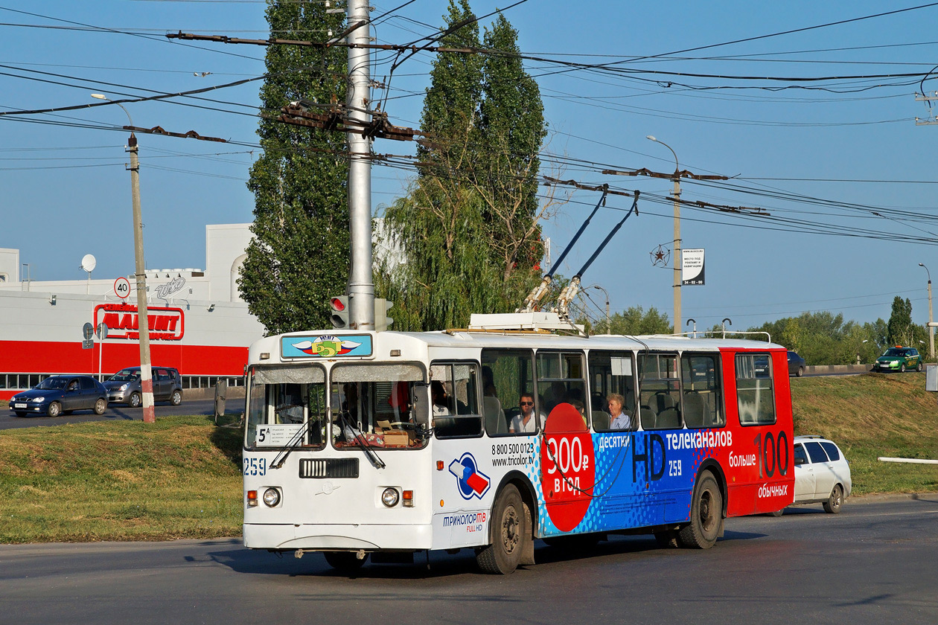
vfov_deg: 13.0
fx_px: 2736
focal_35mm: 105
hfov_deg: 19.5
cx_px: 469
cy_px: 312
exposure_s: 1/1600
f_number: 8
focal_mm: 70
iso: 200
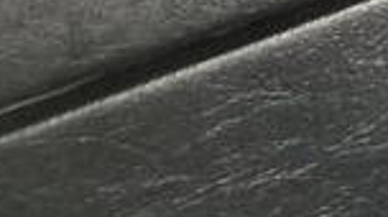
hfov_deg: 9.2
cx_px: 1289
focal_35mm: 169
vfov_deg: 6.1
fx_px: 1736
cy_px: -631
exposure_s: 1/100
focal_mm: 5.4
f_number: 1.8
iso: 1000
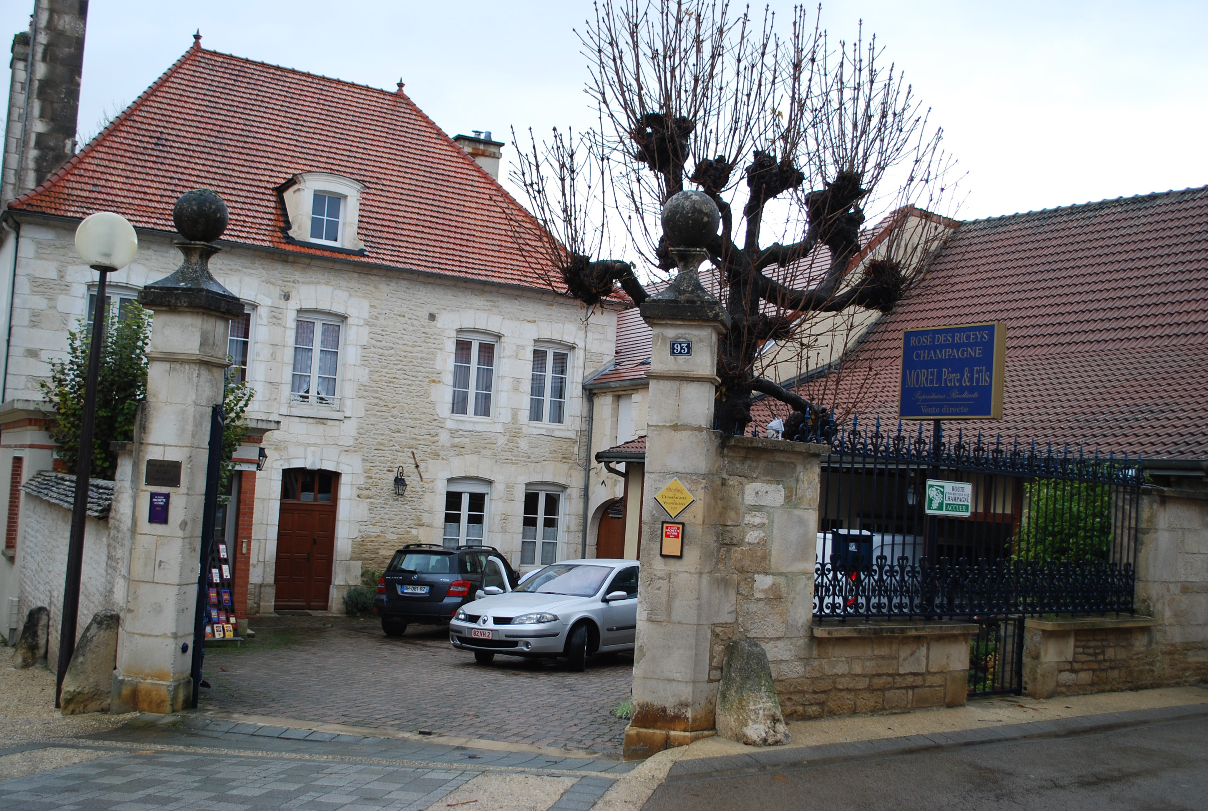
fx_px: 1210
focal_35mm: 36
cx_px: 604
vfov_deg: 37.0
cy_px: 406
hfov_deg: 53.0
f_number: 4.2
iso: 200
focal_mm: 24
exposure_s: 1/60
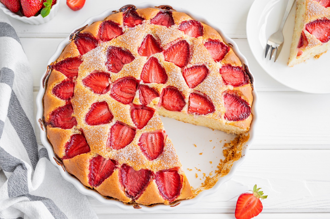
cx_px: 165
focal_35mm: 42
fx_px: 385
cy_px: 110
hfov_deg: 46.4
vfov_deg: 31.8
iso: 320
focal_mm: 42
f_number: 6.3
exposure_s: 1/60
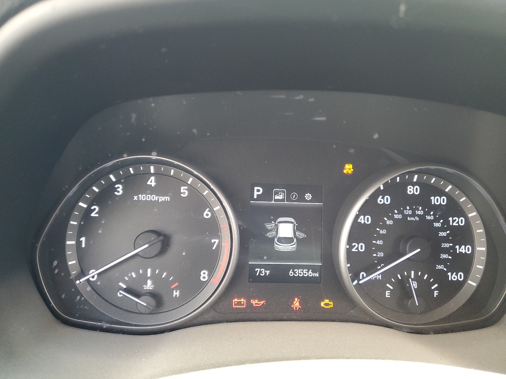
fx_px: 380
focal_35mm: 26
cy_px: 190
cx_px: 253
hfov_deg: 67.3
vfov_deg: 53.1
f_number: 1.5
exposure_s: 1/60.2
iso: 246
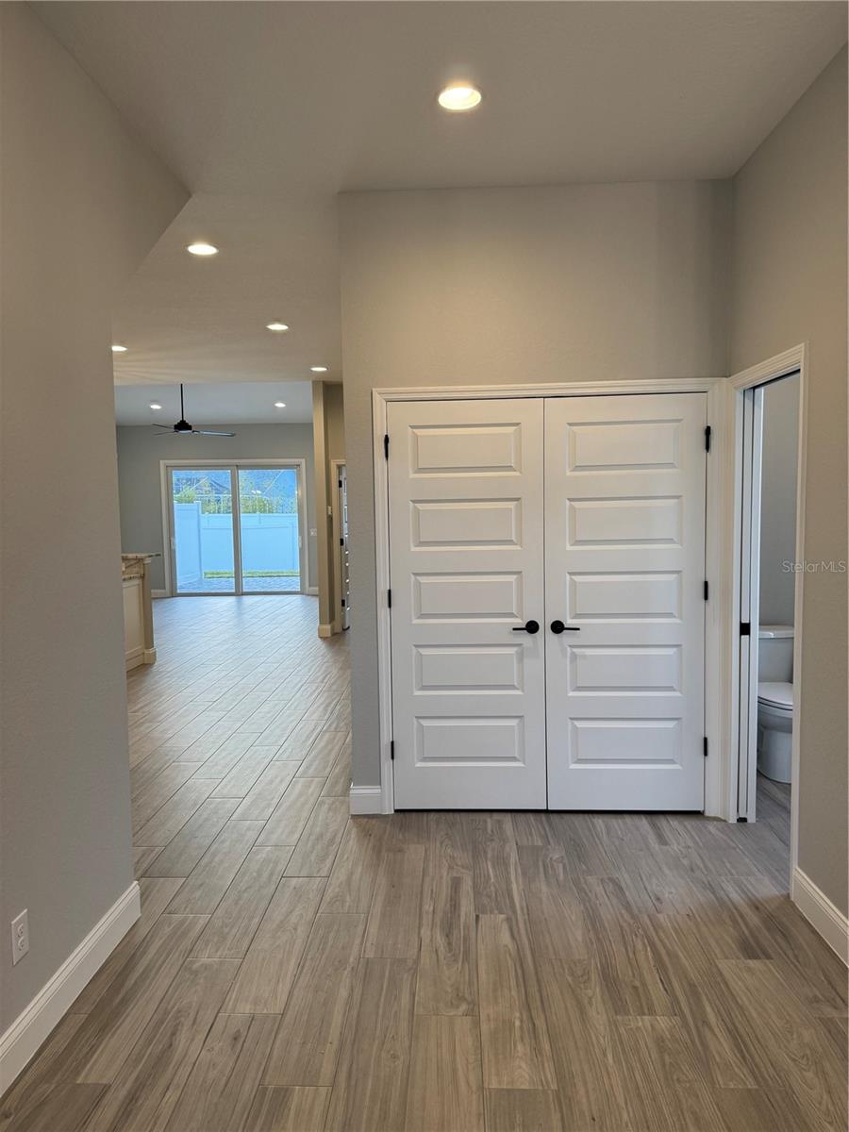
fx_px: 785
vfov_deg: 71.6
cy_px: 566
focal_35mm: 24
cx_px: 424
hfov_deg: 56.8
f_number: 1.78
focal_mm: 6.76
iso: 125
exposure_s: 1/120
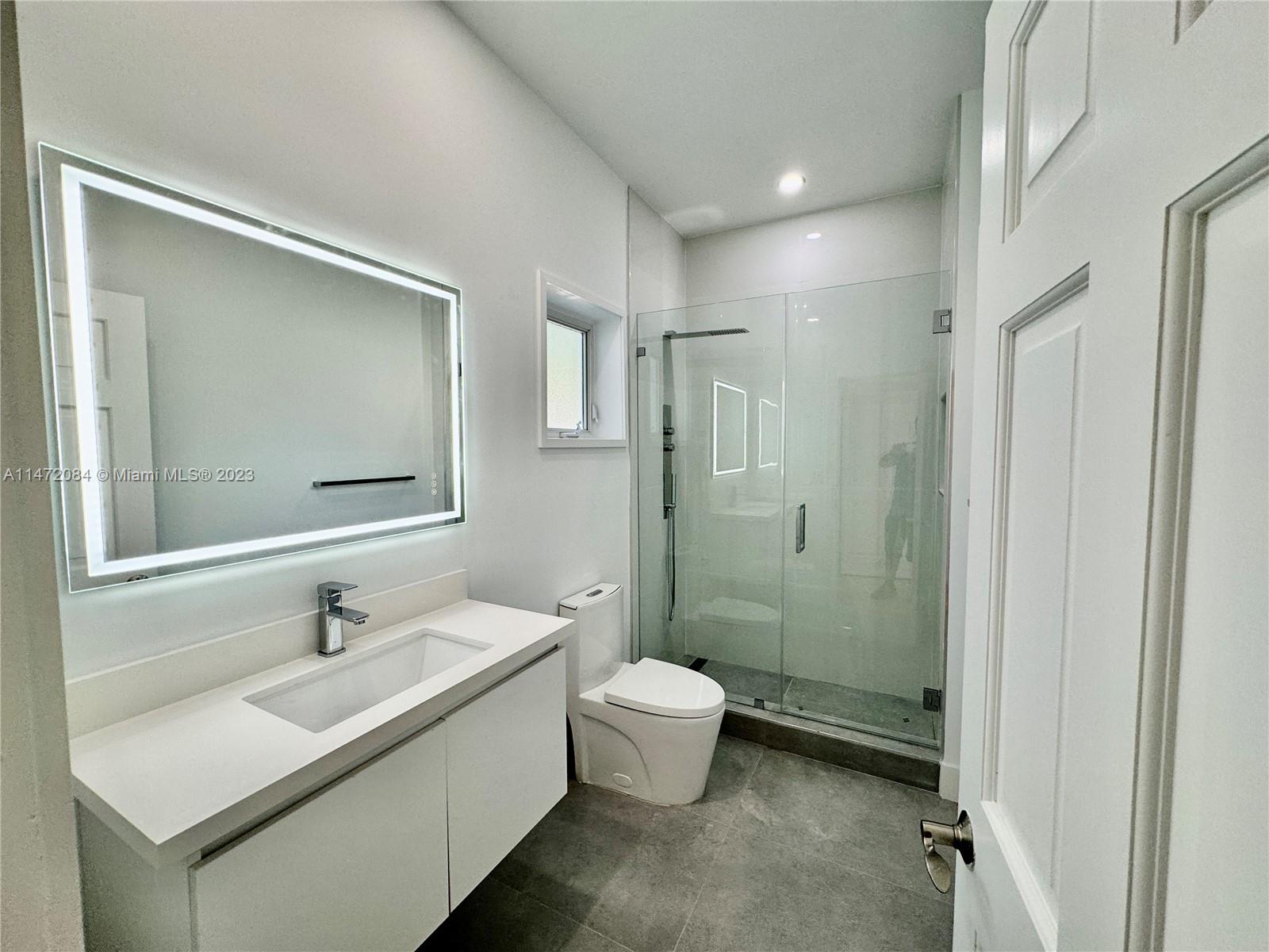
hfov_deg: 102.1
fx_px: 513
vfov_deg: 85.7
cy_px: 476
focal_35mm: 14
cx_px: 634
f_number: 2.2
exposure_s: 1/125
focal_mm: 2.22
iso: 125
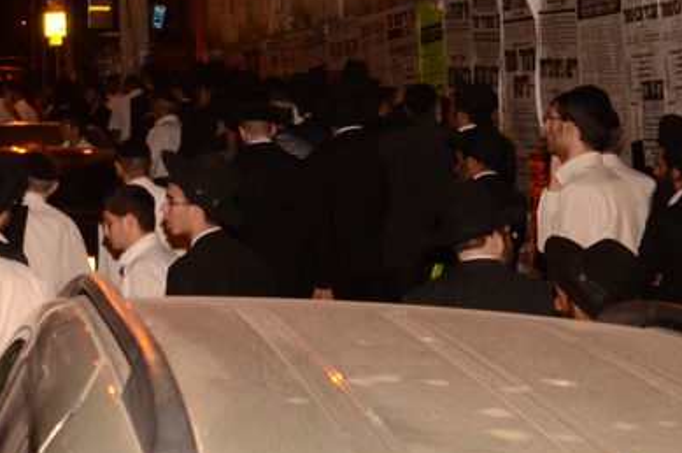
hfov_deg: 19.1
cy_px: -29
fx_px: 1736
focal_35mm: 92
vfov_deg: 14.5
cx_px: -386
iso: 1600
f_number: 6.3
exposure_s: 1/50
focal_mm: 17
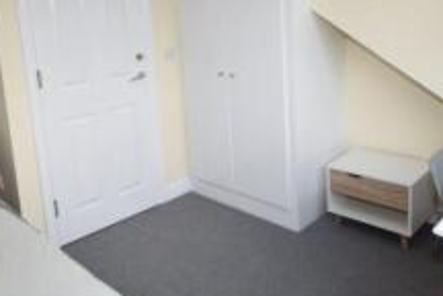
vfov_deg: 39.4
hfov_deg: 57.1
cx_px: 197
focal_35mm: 33
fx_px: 406
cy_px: 94
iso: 400
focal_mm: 10
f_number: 5.6
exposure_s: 1/100
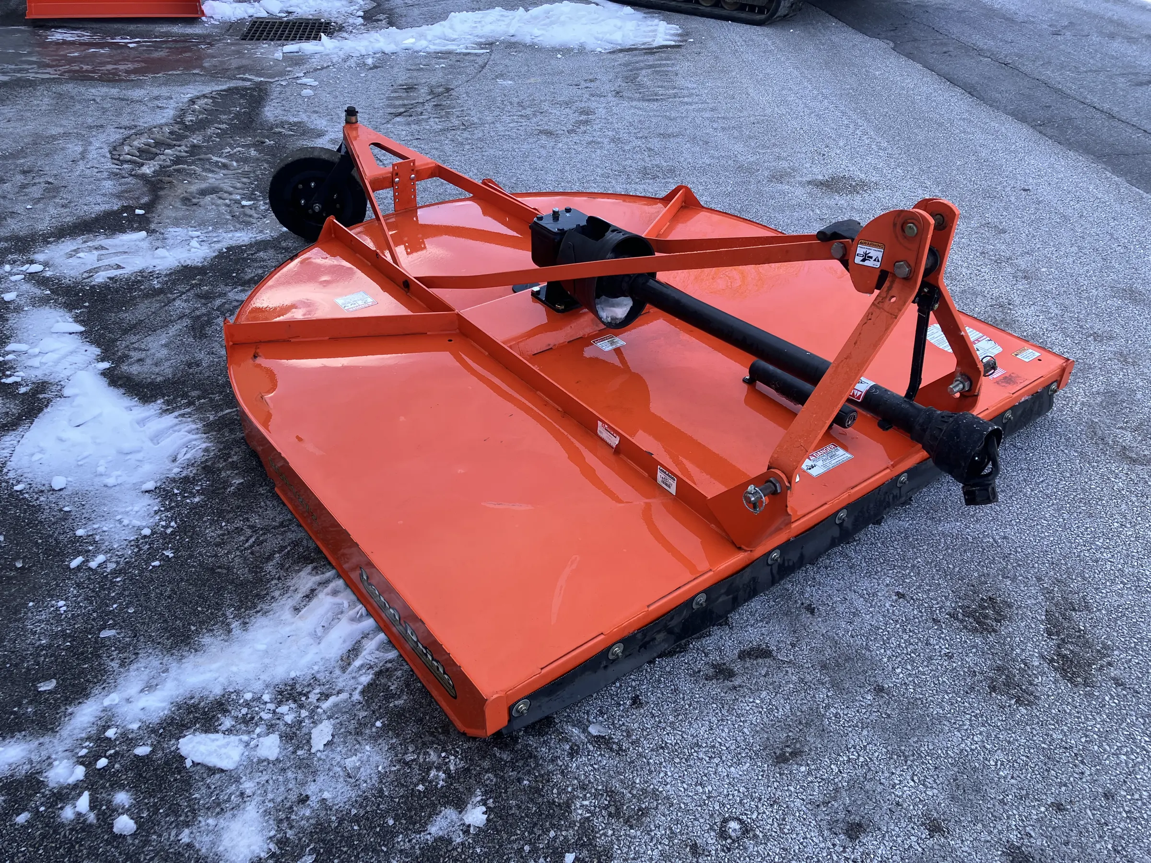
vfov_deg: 49.7
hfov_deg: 63.4
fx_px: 931
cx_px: 576
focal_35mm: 28
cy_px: 432
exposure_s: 1/376
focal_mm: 3.99
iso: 32
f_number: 1.8
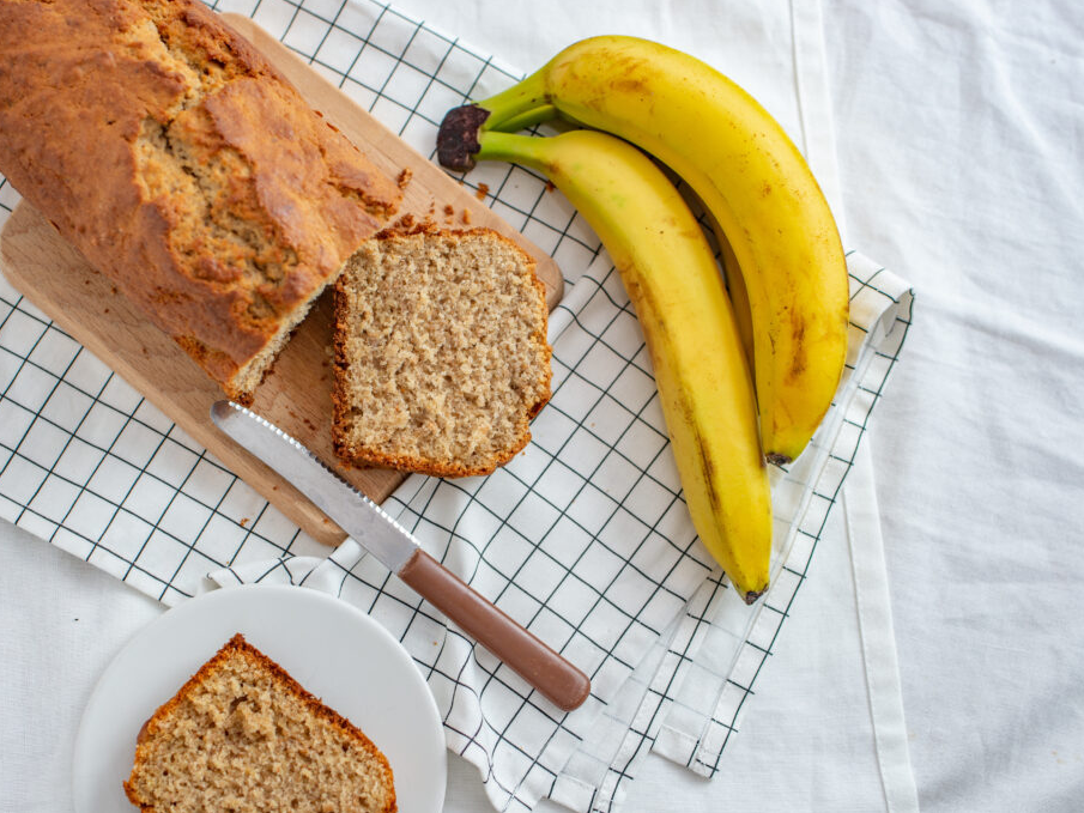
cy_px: 406
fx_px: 1535
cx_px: 492
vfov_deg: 29.7
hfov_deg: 38.9
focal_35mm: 49
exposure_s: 1/60
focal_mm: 45
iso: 200
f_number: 4
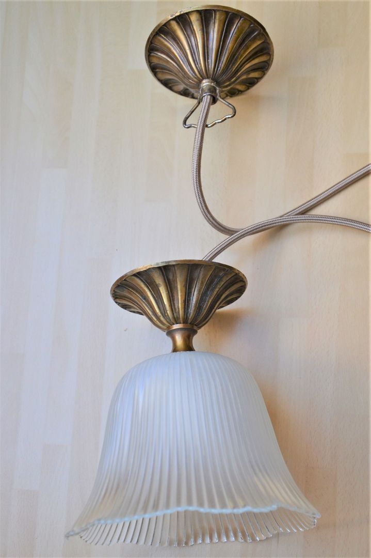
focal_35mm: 42
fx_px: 650
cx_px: 186
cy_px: 279
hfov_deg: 31.9
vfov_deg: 46.4
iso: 500
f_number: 4
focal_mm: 28
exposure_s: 1/60
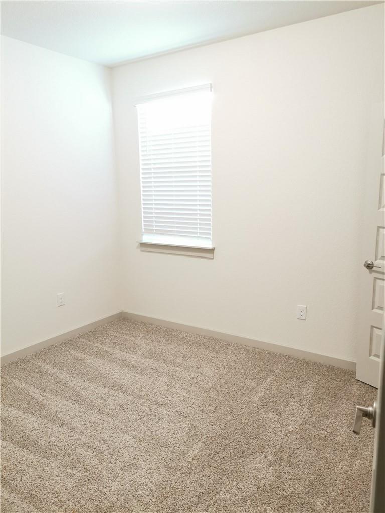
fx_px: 400
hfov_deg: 51.4
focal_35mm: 27
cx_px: 192
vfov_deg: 65.3
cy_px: 256
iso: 250
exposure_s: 1/40
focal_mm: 5.56
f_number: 1.6
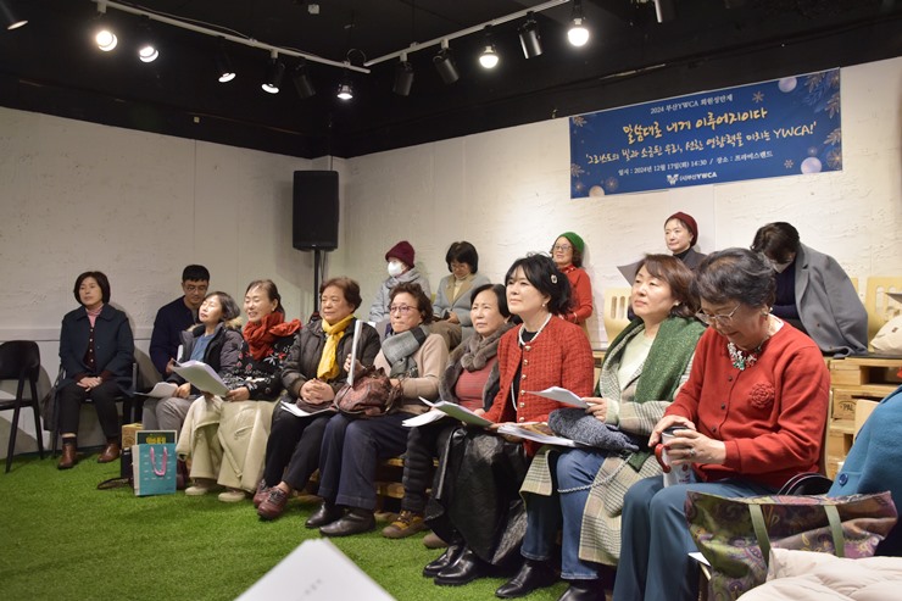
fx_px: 789
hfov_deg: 59.5
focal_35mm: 32
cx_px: 451
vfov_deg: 41.7
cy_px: 300
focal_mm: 21
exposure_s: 1/125
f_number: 5.6
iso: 1000
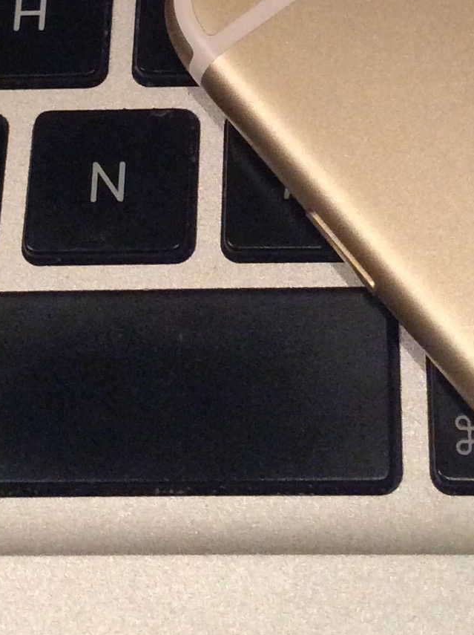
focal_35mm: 97
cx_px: 283
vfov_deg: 19.4
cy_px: -71
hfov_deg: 15.2
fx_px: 1775
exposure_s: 1/15
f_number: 2.4
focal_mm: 3.3
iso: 250
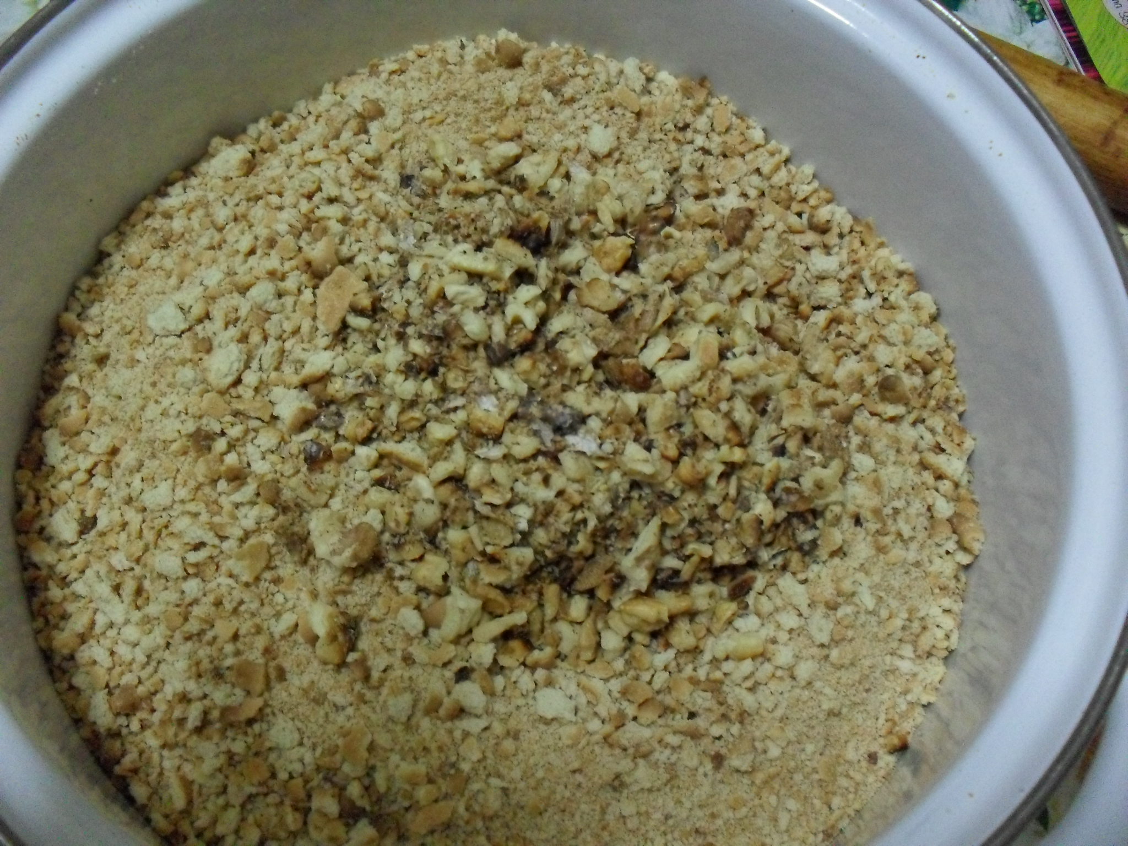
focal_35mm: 38
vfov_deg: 37.7
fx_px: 1238
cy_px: 423
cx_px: 564
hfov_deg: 49.0
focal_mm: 6.3
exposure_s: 1/15
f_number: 2.8
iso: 320
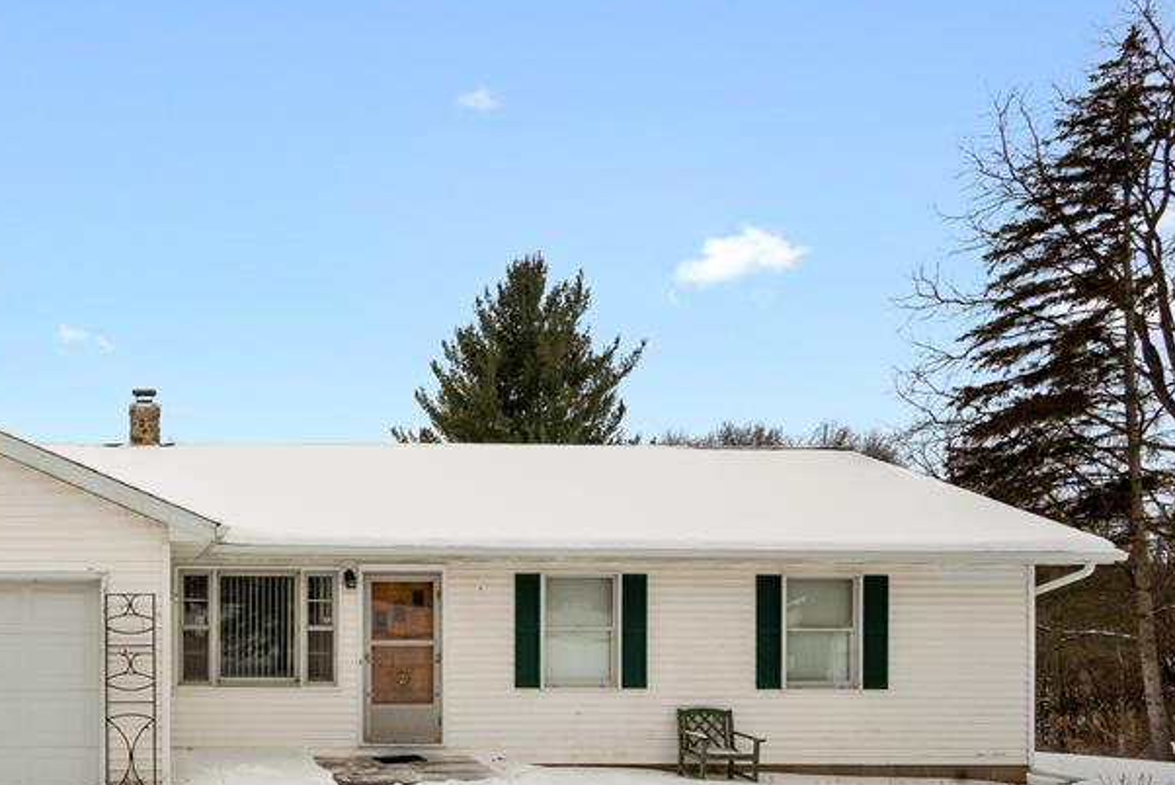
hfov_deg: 37.1
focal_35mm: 51
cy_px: 585
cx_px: 193
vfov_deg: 26.2
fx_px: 1665
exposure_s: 1/1000
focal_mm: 30
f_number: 9
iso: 400
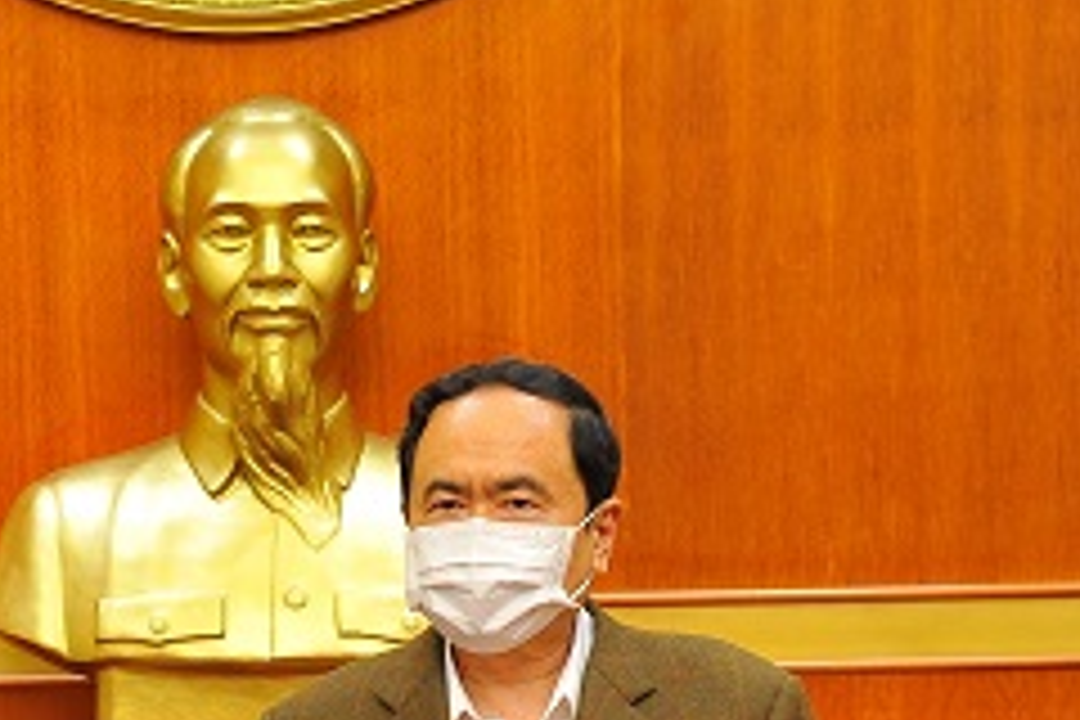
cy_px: 803
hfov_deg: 11.7
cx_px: 324
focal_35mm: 175
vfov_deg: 7.8
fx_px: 5250
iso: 1250
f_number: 3.5
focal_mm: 70
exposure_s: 1/60
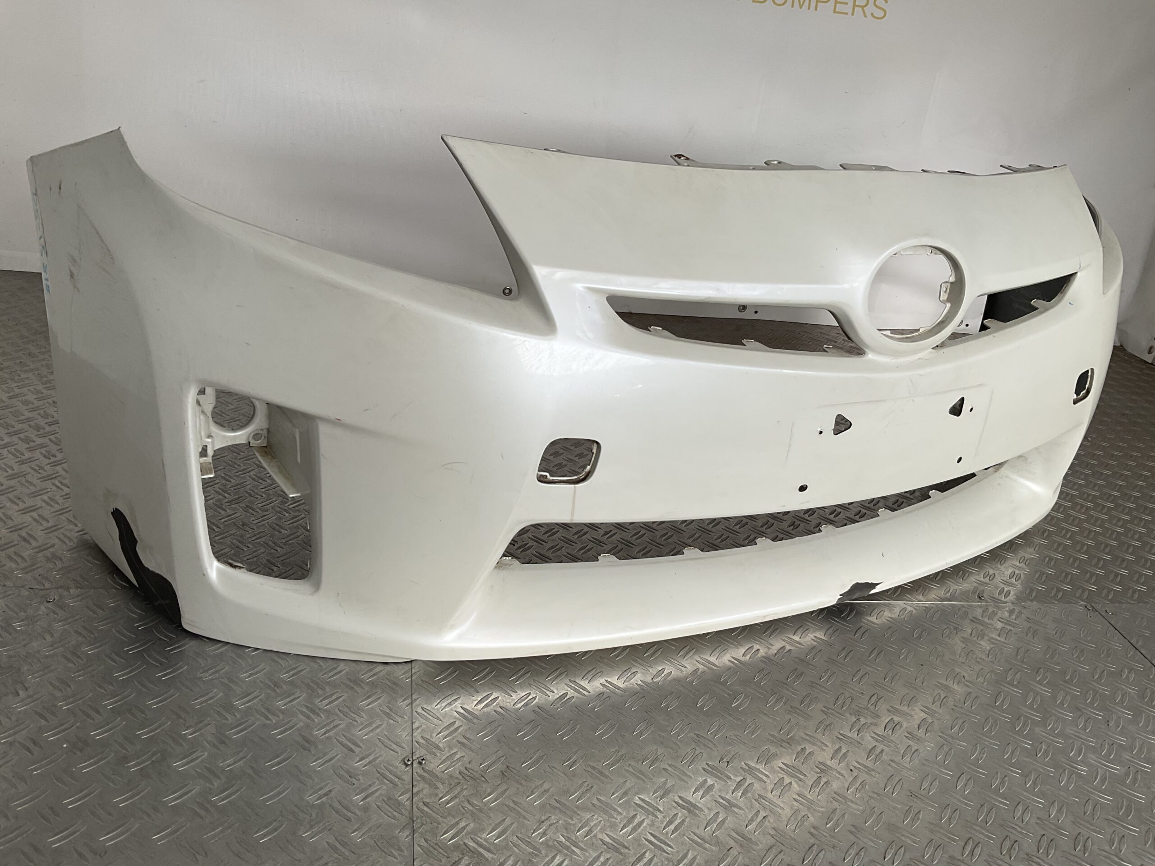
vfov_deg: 48.2
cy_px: 433
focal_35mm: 29
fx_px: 968
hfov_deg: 61.7
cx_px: 578
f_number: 1.8
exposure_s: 1/545
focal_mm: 3
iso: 16
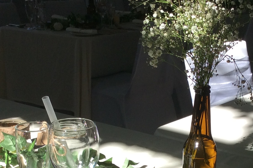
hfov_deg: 26.0
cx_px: 148
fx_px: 548
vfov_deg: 17.1
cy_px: 170
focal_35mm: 78
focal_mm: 3.3
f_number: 2.4
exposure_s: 1/697
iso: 32
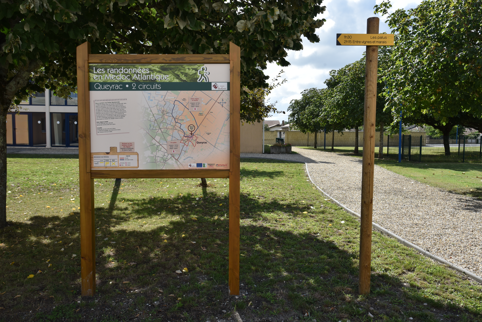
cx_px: 241
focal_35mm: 32
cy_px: 161
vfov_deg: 41.1
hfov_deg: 58.7
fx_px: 429
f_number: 11
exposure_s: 1/400
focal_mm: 32
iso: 400
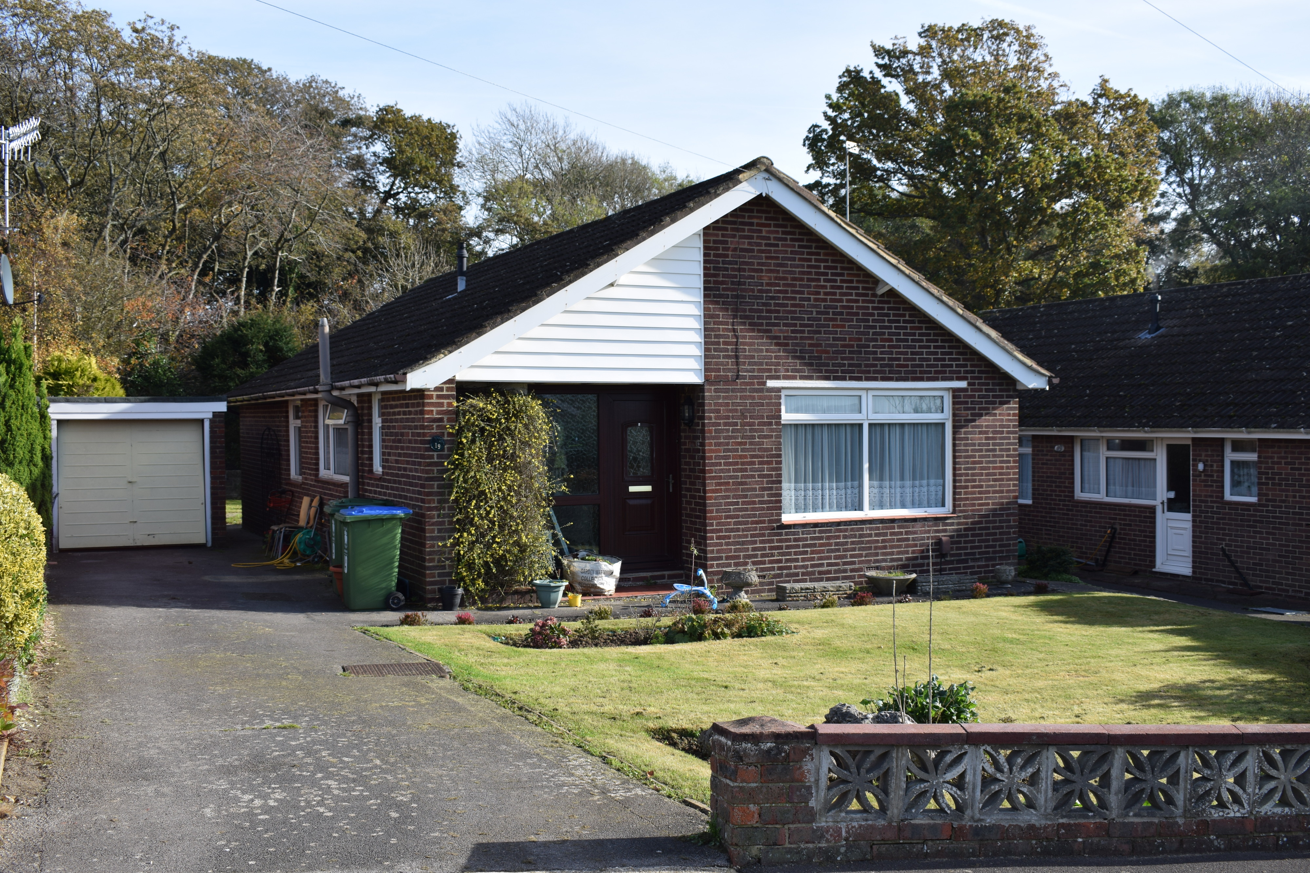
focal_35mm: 36
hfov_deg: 53.1
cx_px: 655
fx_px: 1310
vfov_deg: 36.9
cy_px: 436
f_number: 7.1
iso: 100
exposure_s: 1/200
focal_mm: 24
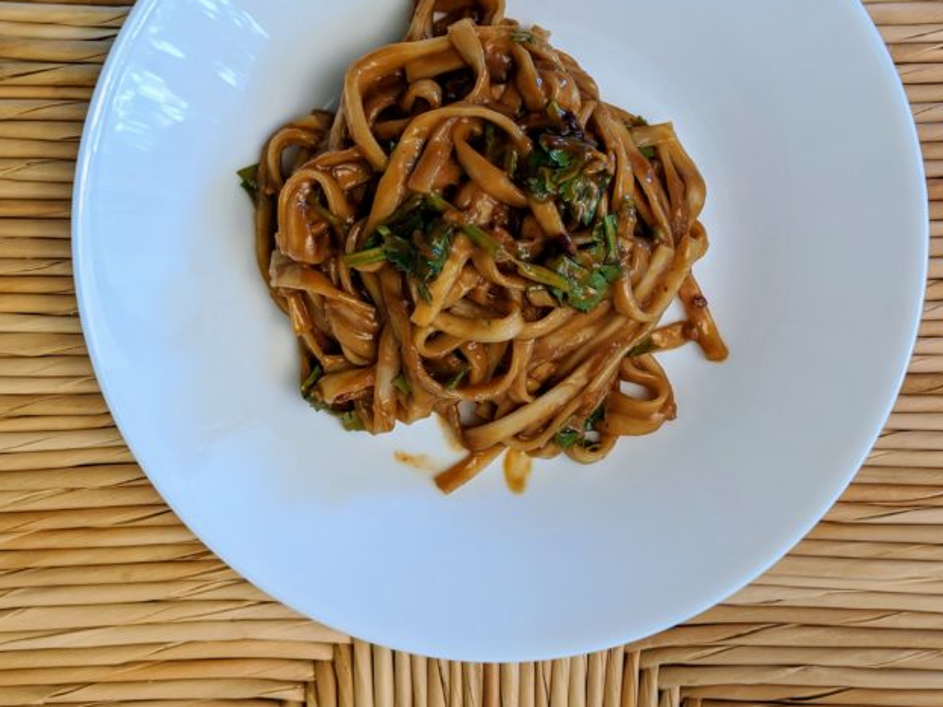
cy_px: 251
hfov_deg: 47.7
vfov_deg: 36.5
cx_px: 551
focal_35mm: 39
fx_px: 1062
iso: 103
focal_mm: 4.44
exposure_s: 1/55.5
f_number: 1.8
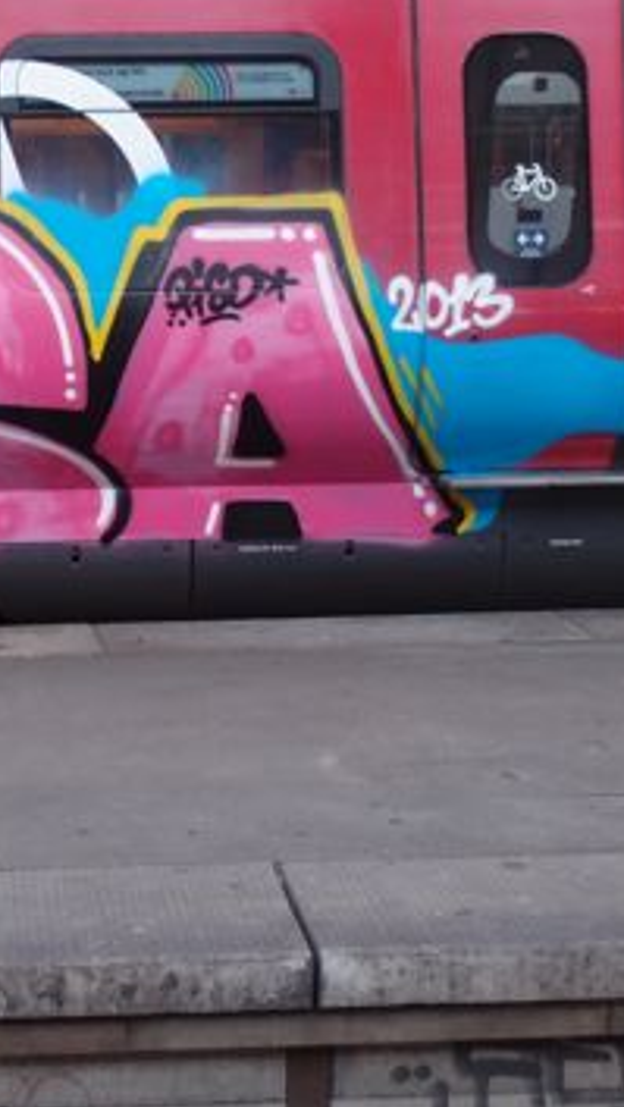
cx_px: 44
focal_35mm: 71
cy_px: 525
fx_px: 2085
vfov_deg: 29.7
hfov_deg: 16.8
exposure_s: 1/50
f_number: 2
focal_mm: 9.87
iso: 200
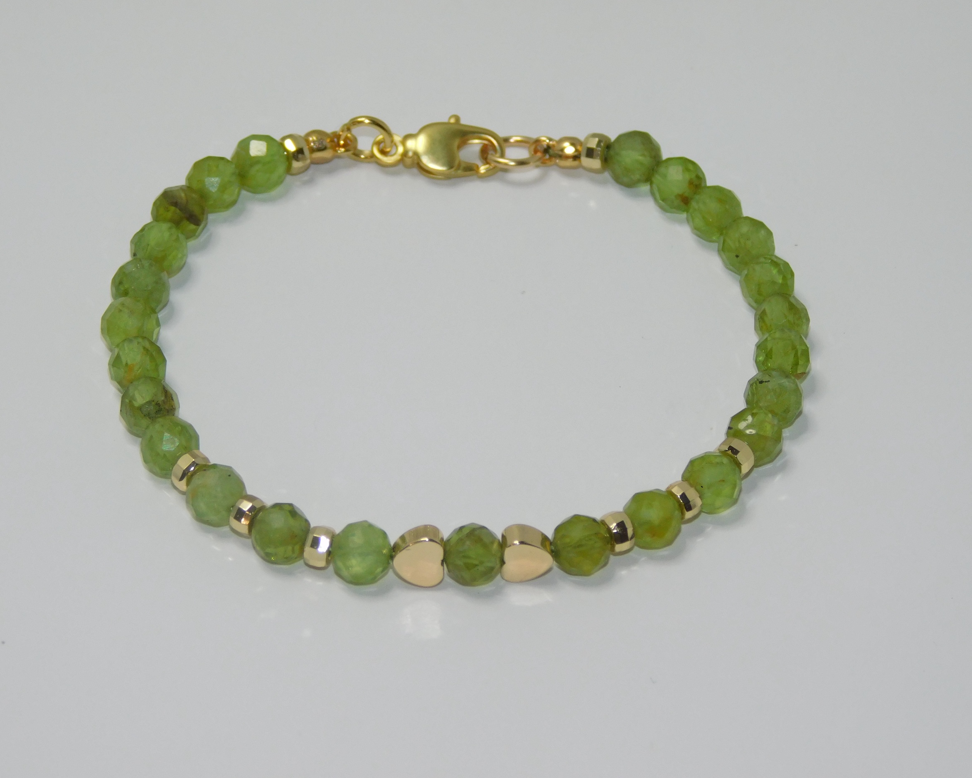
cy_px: 389
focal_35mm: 192
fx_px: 5523
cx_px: 472
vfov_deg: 8.1
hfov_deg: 10.1
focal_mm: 32.7
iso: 180
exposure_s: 1/60
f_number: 5.4
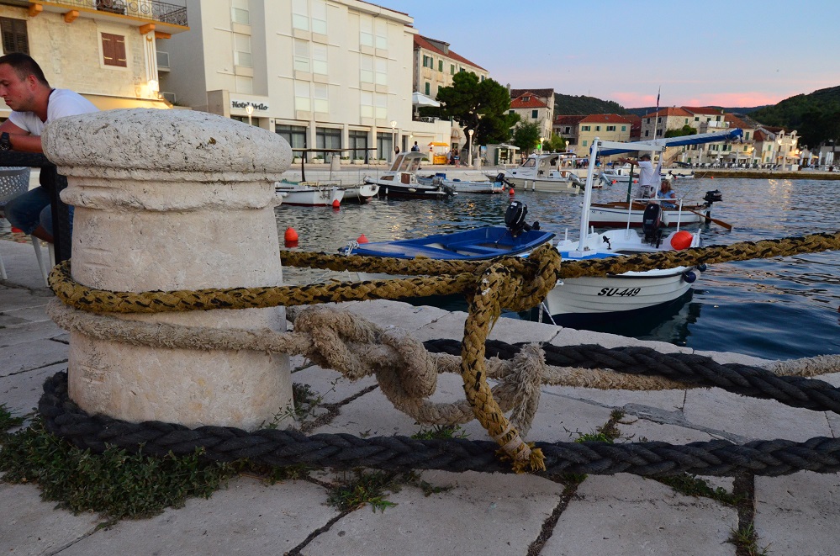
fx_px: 559
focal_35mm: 24
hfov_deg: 73.9
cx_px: 420
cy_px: 278
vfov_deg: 52.9
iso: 2000
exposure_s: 1/80
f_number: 5.6
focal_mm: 16
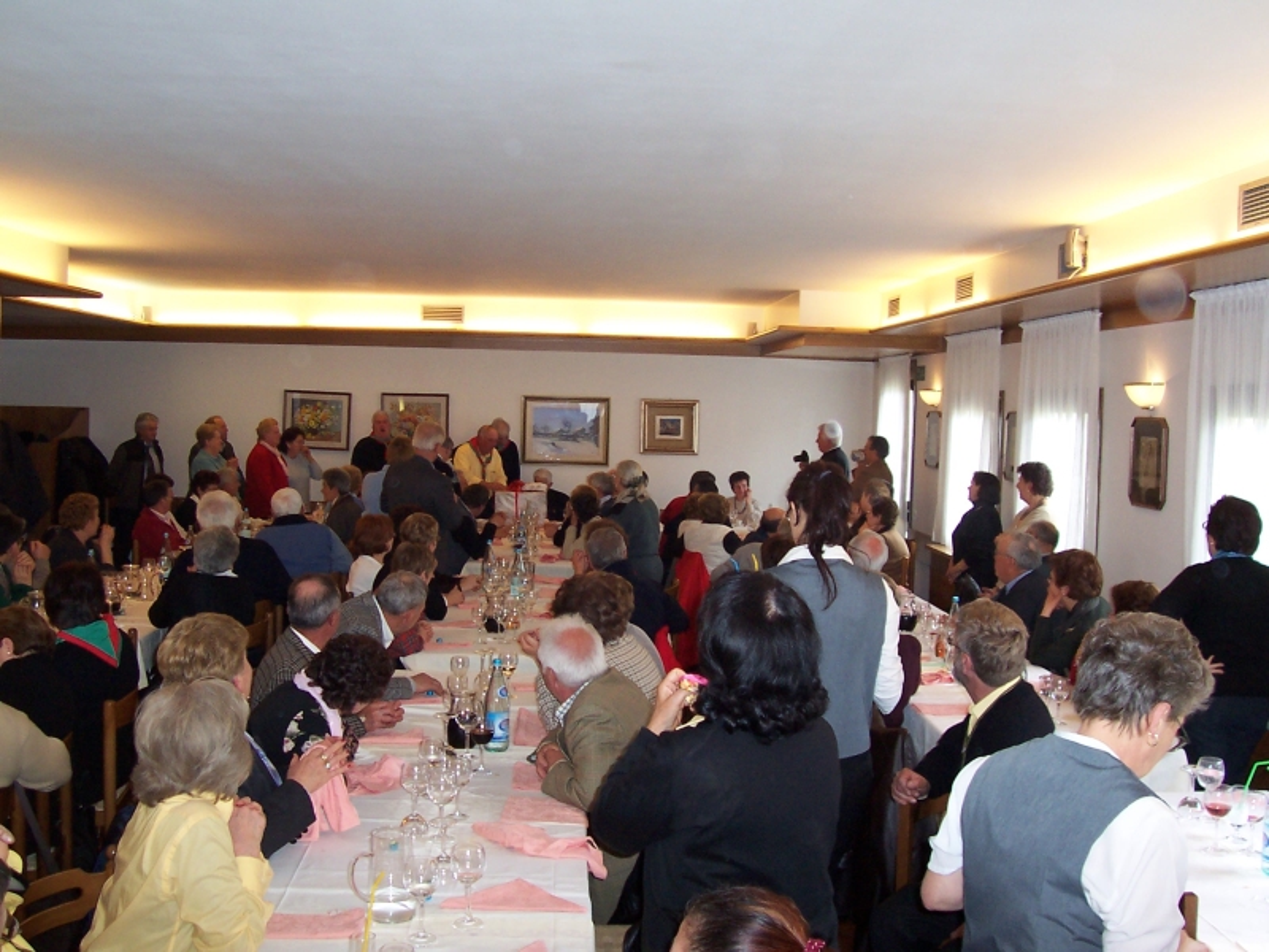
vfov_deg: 38.7
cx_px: 634
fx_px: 1356
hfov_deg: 50.1
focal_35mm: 37
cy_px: 476
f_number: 2.8
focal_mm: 5.6
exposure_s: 1/60
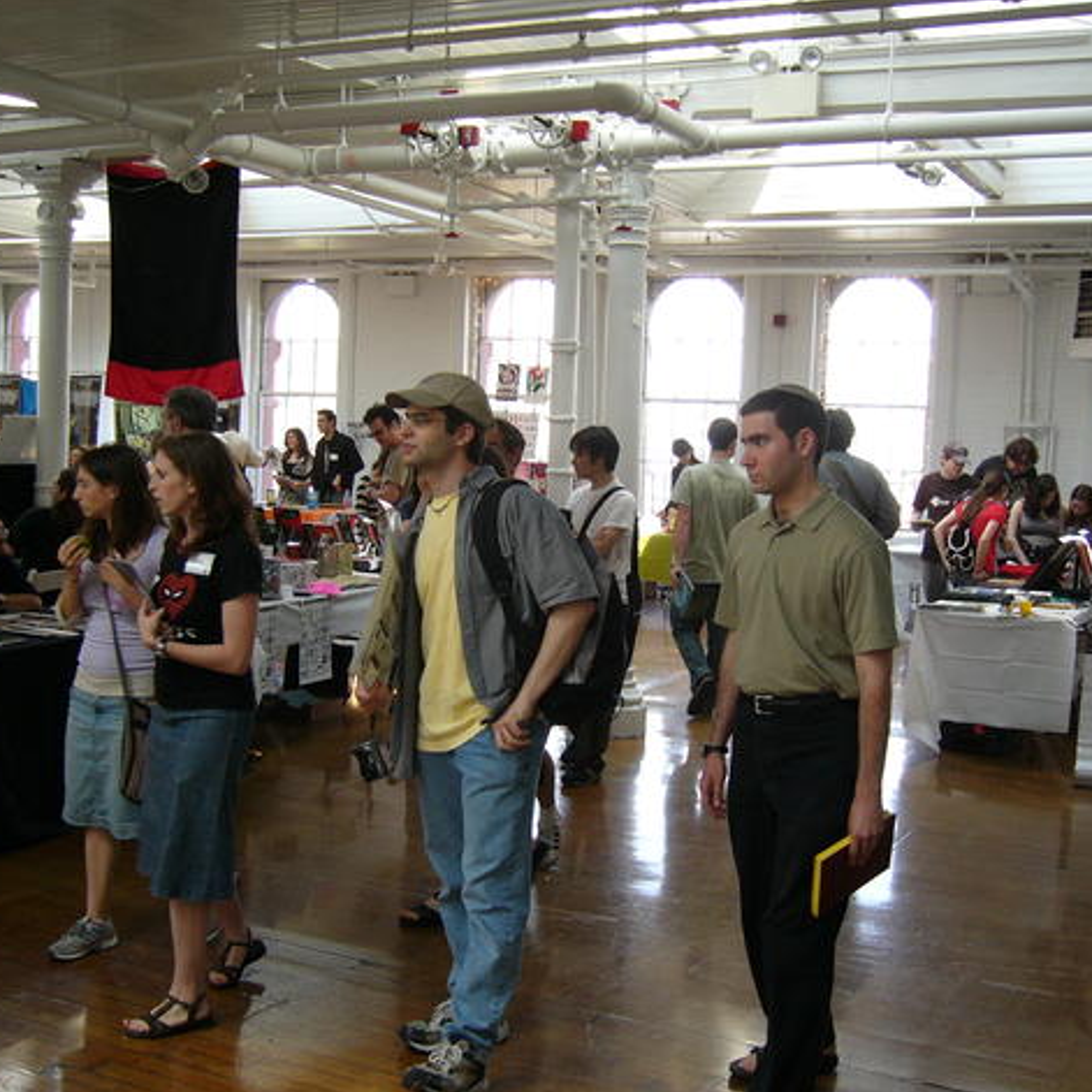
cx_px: 522
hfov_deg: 40.0
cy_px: 538
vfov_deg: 40.0
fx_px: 1499
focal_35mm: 42
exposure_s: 1/80
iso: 100
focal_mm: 5.8
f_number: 2.8
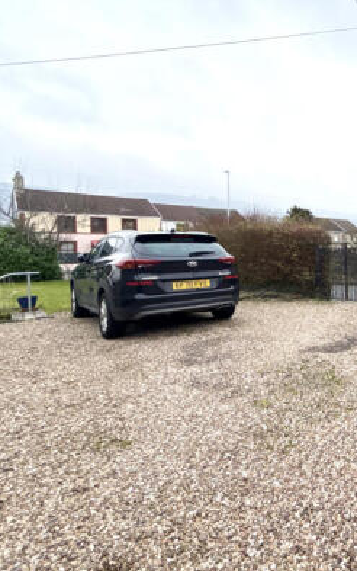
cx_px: 387
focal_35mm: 22
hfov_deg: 43.5
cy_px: 258
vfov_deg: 79.4
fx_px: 342
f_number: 2.2
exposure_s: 1/99
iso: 200
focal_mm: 2.22
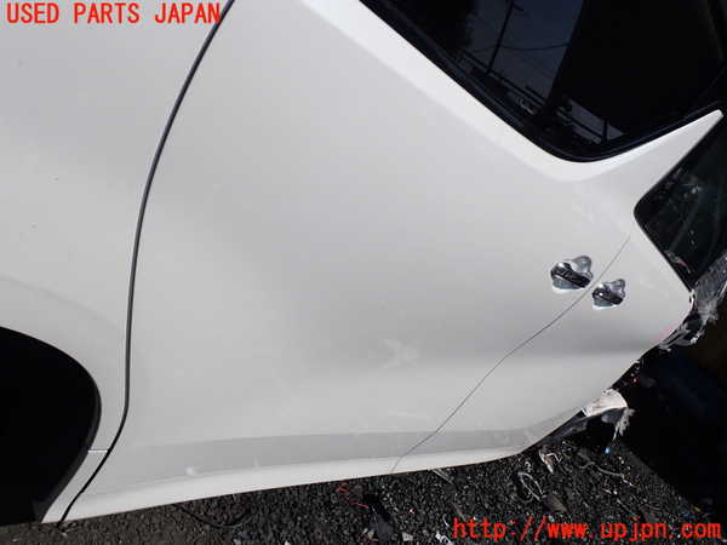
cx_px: 364
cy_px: 272
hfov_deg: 60.0
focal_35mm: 30
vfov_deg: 46.8
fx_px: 630
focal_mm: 5.4
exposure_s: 1/320
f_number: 9
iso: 100
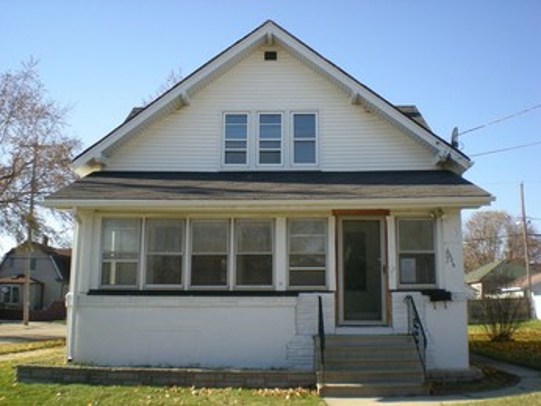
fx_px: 594
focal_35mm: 38
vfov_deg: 37.8
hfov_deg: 48.9
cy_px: 203
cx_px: 270
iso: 77
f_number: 4.6
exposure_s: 1/253
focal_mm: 6.3
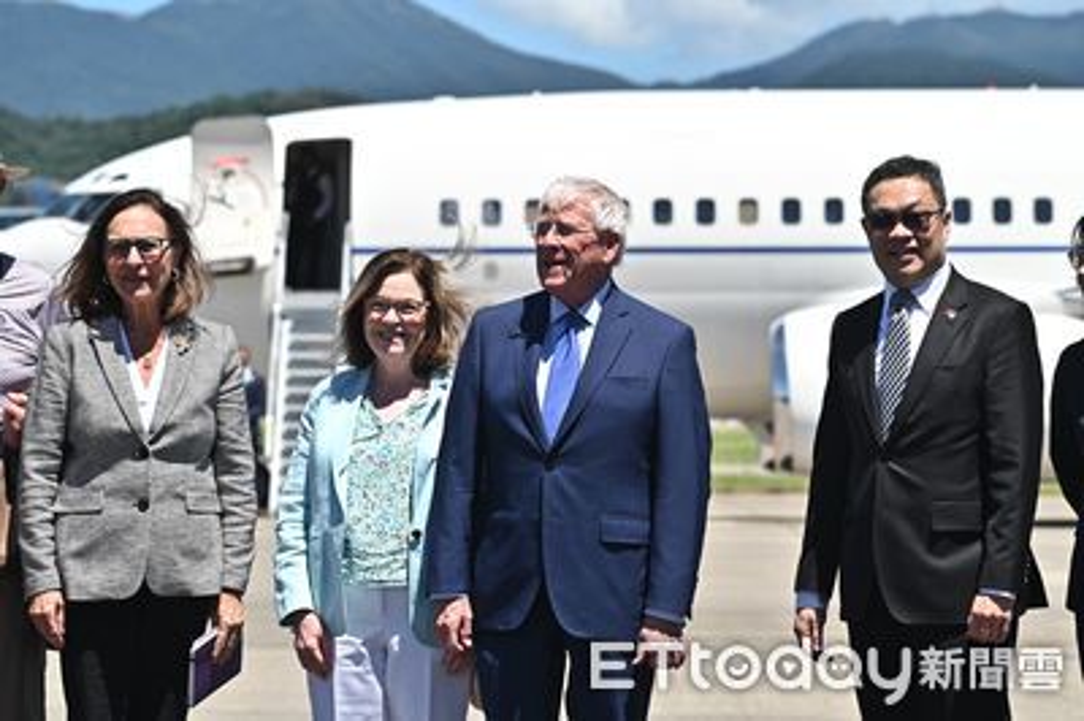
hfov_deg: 11.8
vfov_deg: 7.8
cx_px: 542
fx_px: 5265
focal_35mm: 175
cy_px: 360
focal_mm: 175
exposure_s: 1/320
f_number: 8
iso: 100
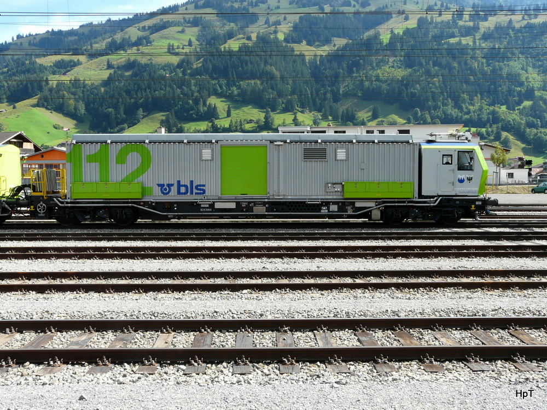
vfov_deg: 39.7
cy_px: 205
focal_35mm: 36
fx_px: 569
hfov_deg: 51.4
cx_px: 274
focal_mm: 5.9
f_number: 5
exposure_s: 1/200
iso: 100
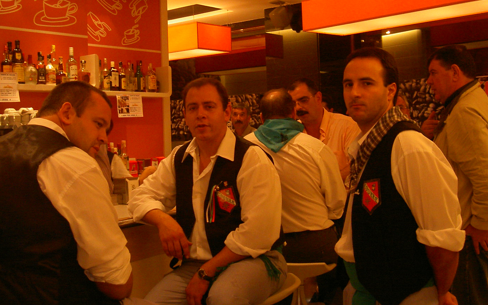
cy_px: 132
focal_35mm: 47
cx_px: 221
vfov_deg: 27.4
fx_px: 625
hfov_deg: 42.6
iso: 100
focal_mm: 8
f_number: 2.8
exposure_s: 1/59.5
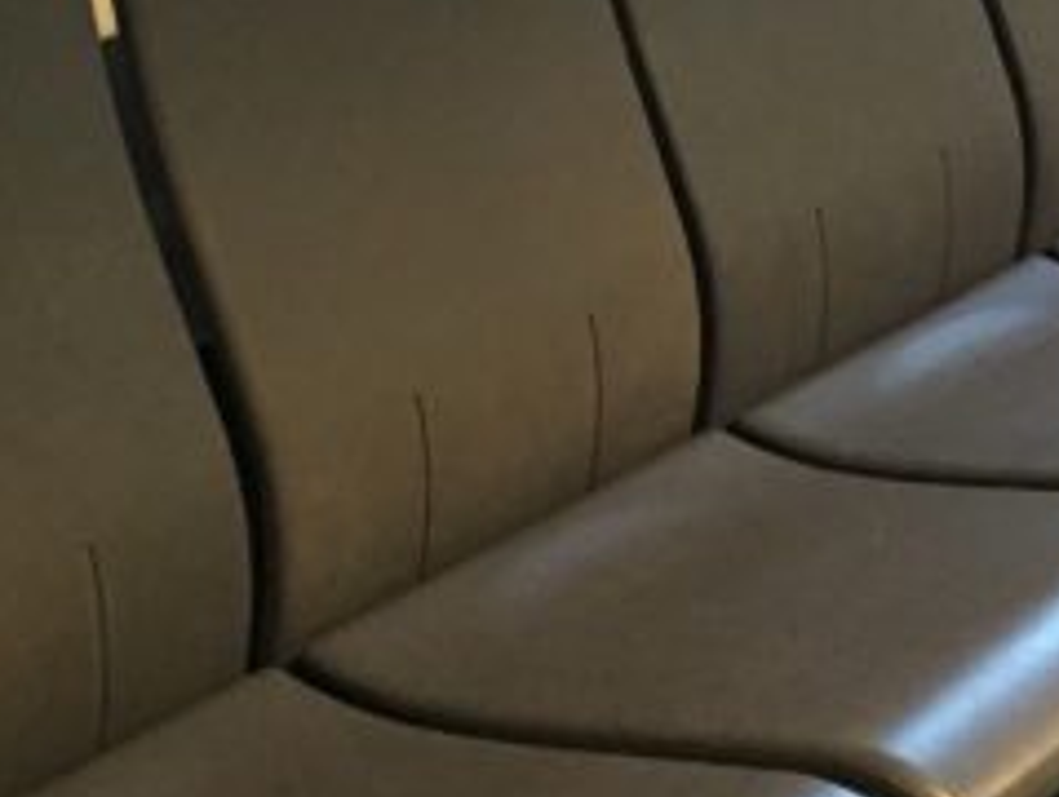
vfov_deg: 12.0
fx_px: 3799
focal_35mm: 124
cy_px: 562
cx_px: 195
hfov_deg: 15.8
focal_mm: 4.15
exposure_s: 1/4
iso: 100
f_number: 2.2
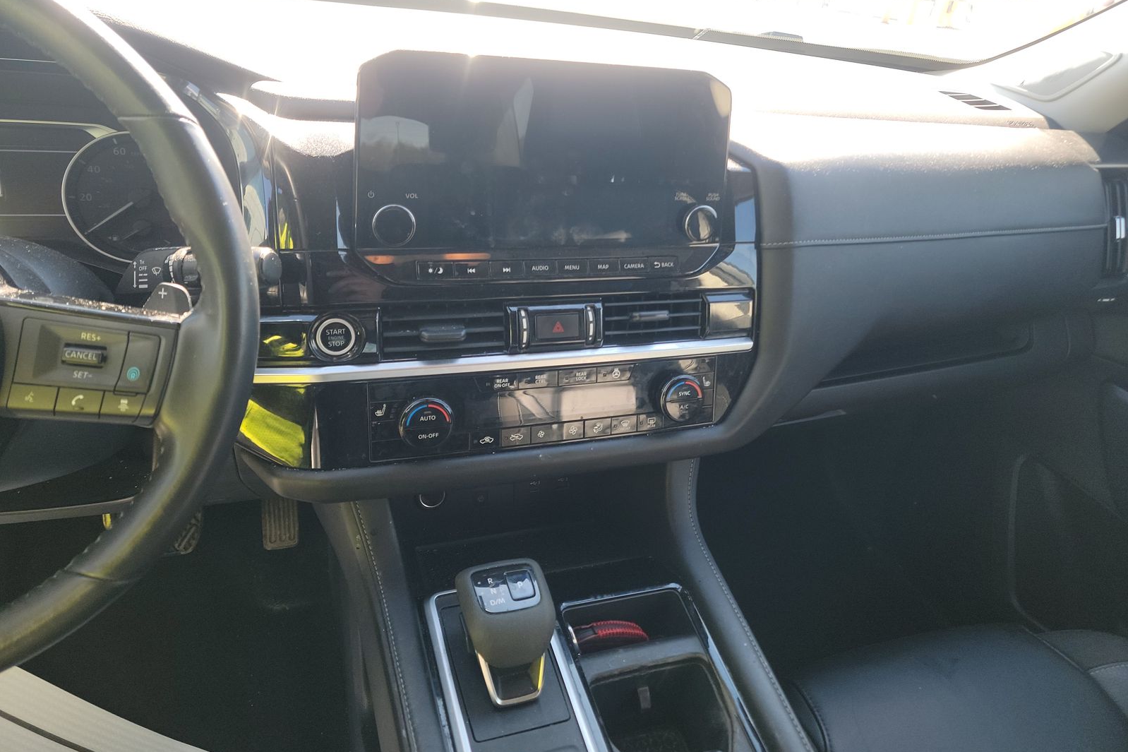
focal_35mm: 25
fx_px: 783
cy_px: 347
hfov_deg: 71.5
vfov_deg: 51.2
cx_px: 564
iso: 59
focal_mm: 6.7
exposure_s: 1/59
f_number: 1.8
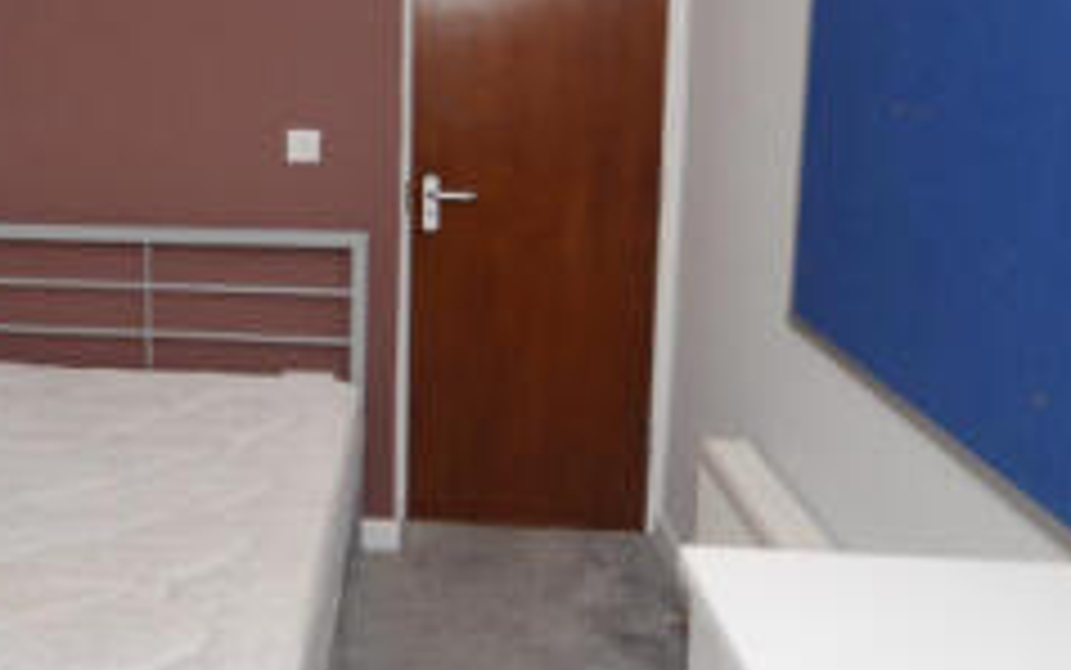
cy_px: 250
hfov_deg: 45.0
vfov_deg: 30.4
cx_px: 223
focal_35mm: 42
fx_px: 1226
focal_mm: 10
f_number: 3.5
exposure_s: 1/200
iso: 400
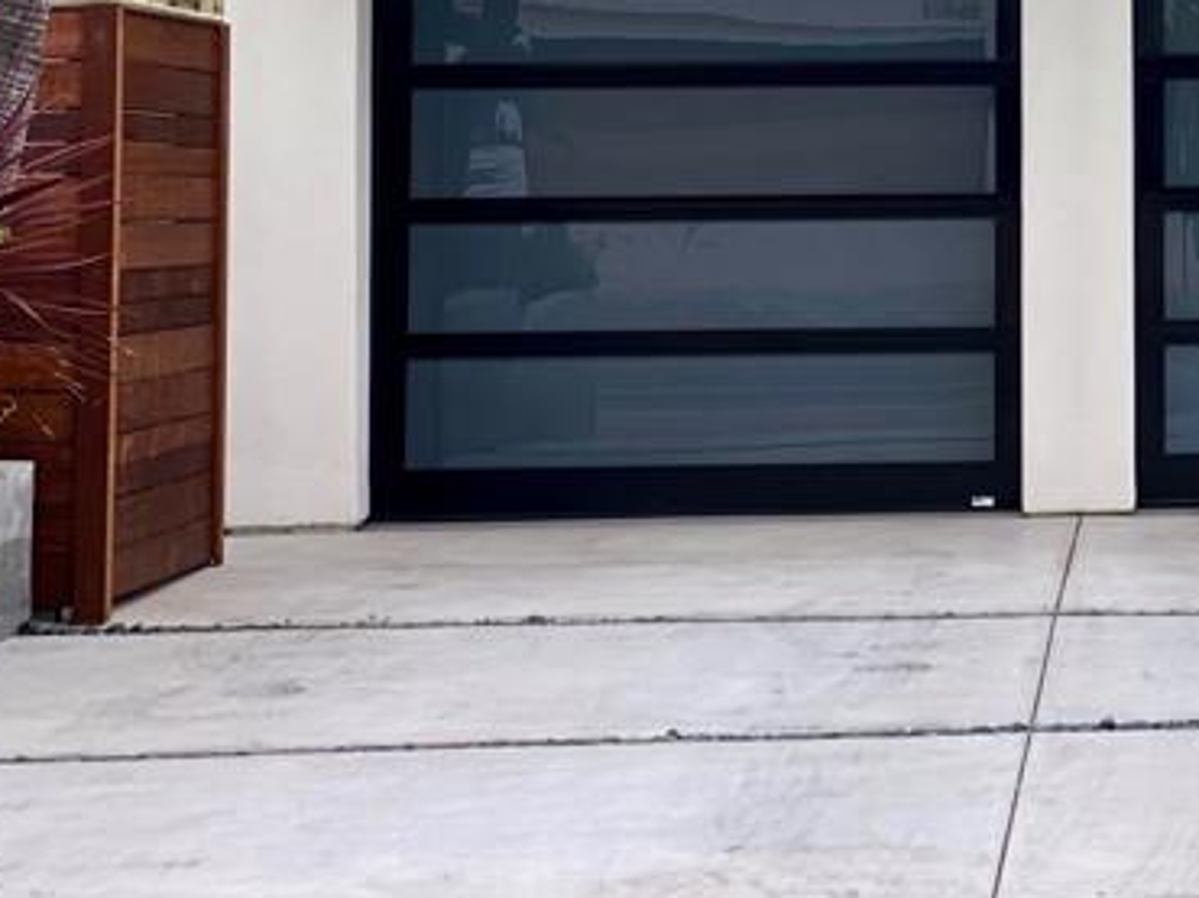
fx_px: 4985
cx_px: 1403
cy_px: -240
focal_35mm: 144
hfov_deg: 13.4
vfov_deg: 10.1
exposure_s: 1/182
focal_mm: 6
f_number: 2
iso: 20
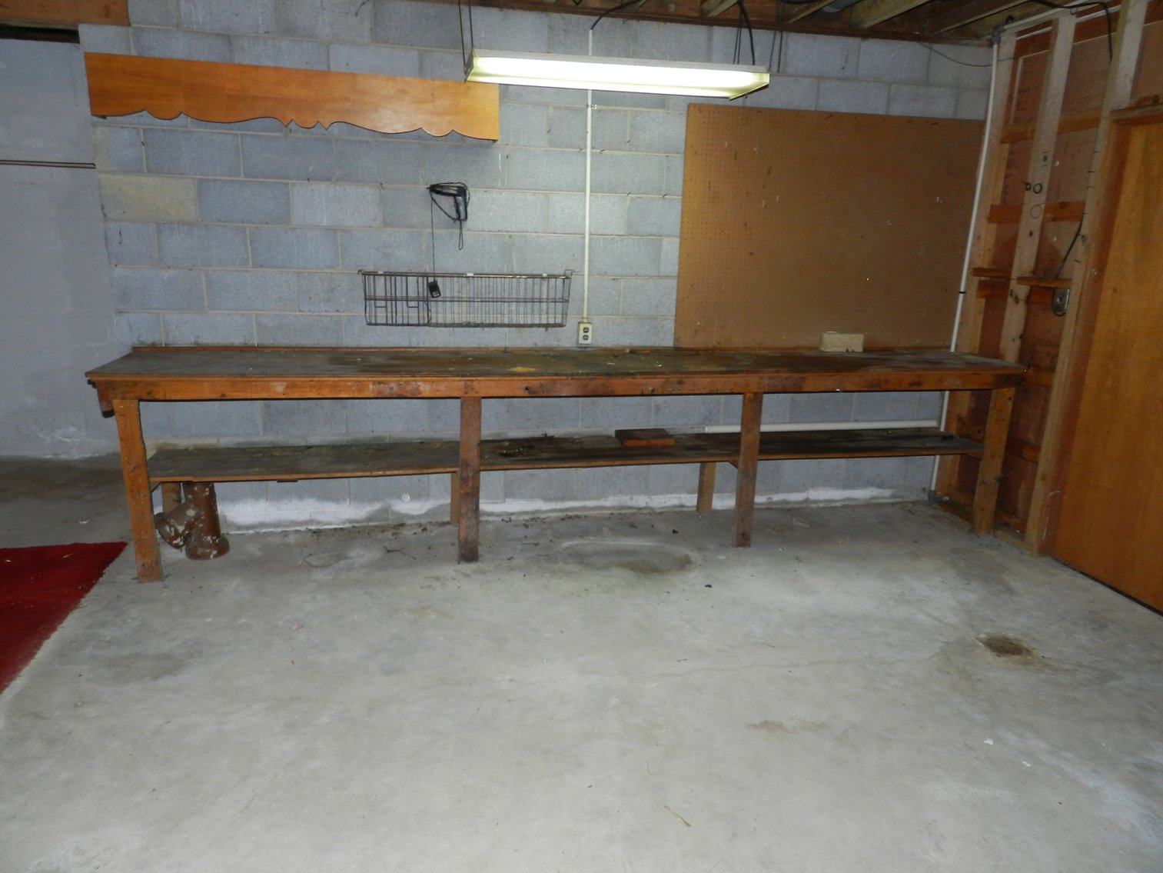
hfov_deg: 73.9
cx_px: 582
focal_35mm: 23
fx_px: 773
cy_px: 436
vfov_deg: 58.9
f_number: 3.4
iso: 200
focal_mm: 4
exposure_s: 1/30
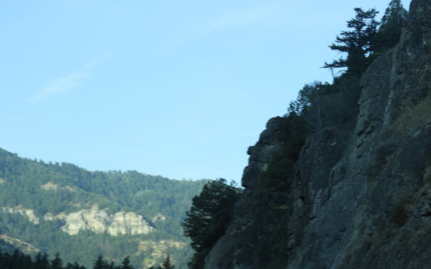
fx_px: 1327
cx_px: 216
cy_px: 145
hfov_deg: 18.4
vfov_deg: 11.6
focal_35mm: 113
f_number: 4.8
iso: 100
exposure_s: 1/200
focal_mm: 18.8
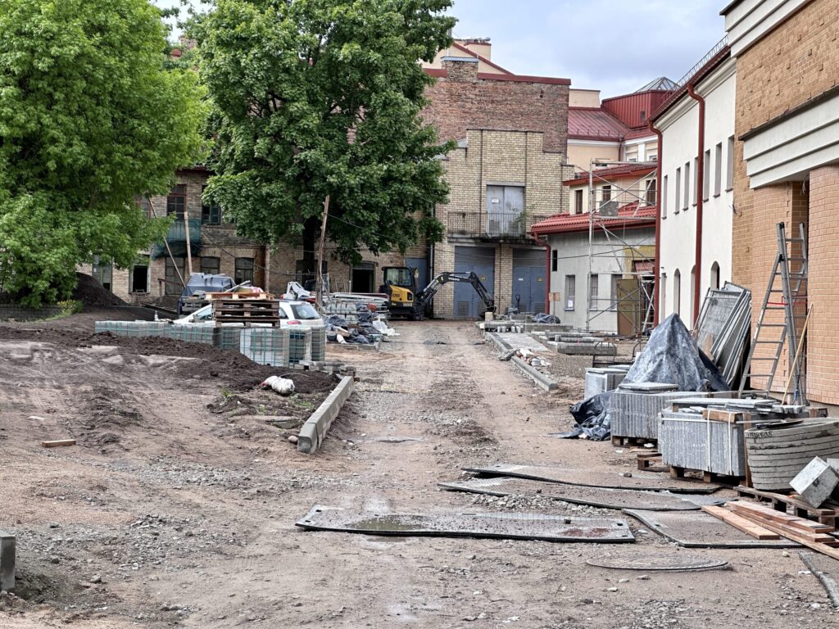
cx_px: 420
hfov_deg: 25.3
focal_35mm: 77
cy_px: 314
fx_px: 1866
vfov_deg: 19.1
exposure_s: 1/252
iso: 32
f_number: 2.8
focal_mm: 9
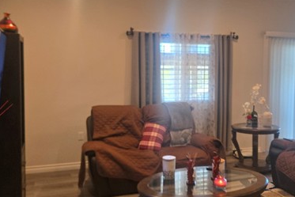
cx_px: 176
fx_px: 336
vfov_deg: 32.7
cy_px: 96
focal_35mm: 41
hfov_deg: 47.1
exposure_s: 1/120
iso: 250
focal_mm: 5.4
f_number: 1.8
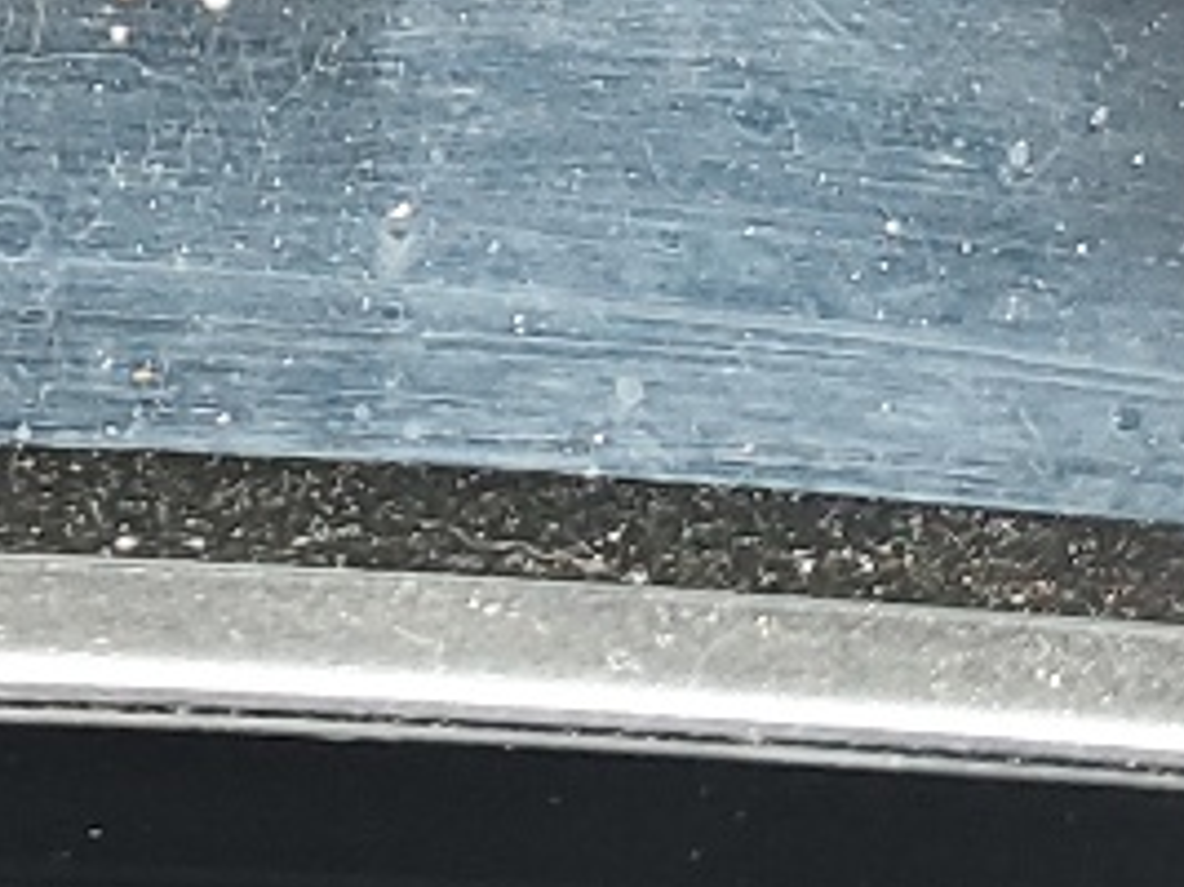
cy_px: -896
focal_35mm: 156
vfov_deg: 8.9
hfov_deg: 12.5
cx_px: 44
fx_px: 5333
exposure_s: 1/120
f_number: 1.5
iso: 67
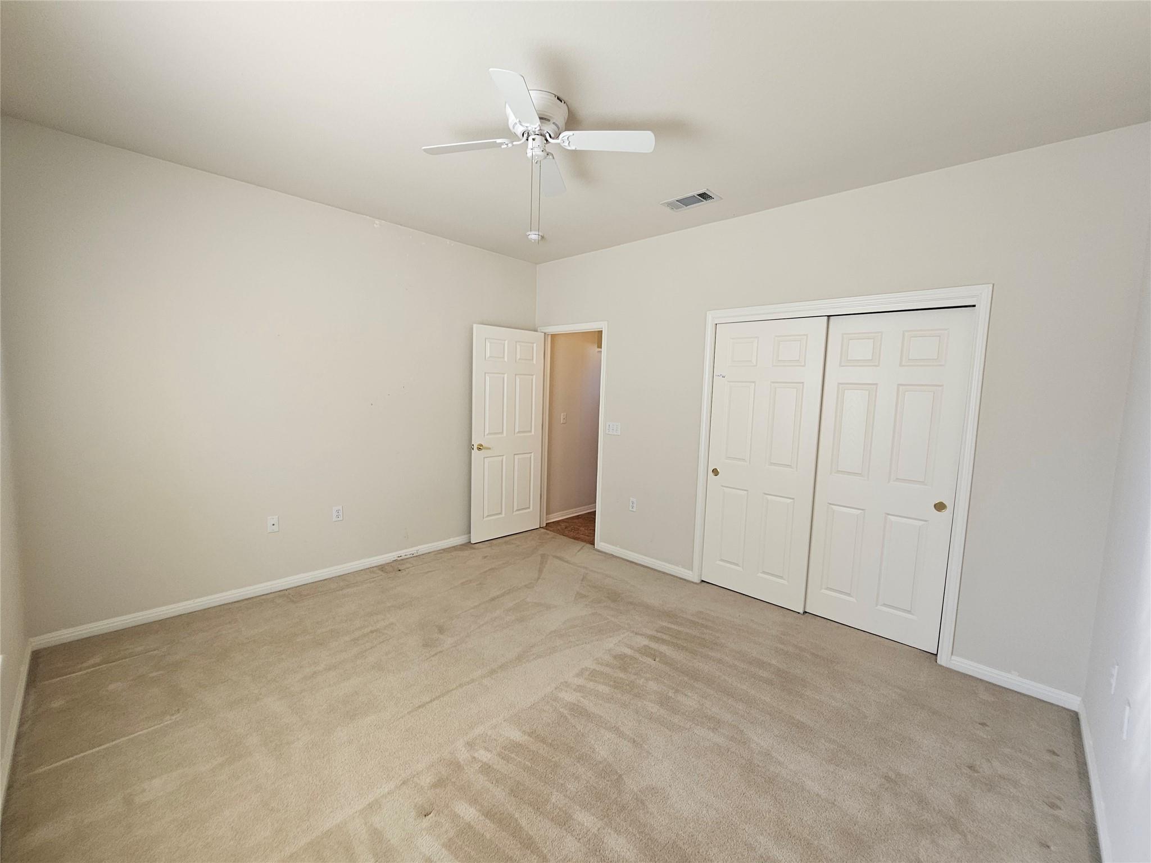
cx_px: 576
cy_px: 432
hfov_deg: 106.2
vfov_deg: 89.9
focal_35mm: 13
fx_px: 432
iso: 64
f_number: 2.2
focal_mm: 2.2
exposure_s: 1/60
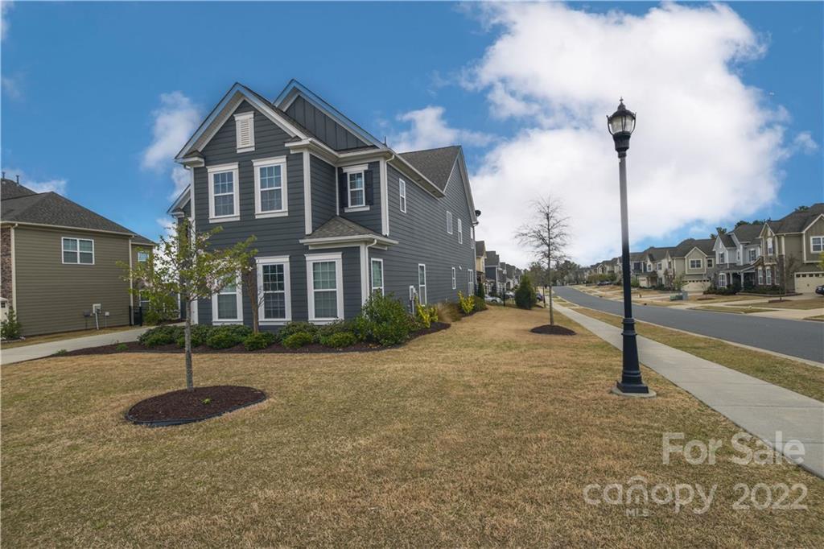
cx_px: 412
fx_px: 412
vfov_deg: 67.3
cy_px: 274
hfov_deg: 90.0
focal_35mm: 18
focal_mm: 12
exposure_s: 1/200
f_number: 8
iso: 100
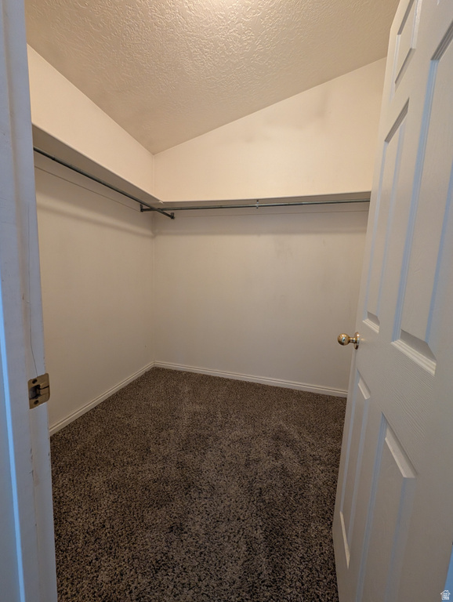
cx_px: 226
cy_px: 301
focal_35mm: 12
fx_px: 209
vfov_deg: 110.5
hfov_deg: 94.6
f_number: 1.7
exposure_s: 1/24
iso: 434
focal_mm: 2.02
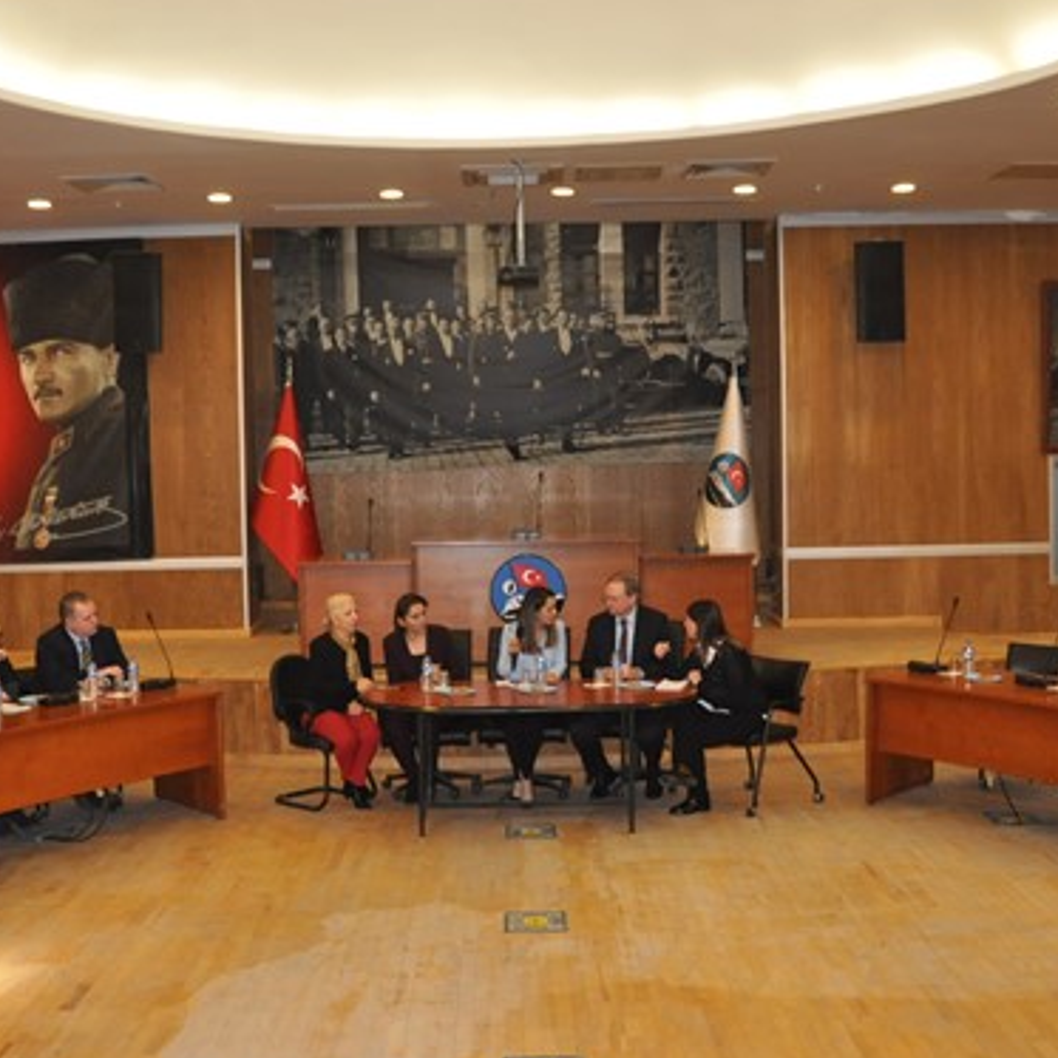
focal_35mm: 40
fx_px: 1383
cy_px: 525
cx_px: 494
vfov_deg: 41.9
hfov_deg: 41.8
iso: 1250
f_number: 4.5
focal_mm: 18
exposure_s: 1/60
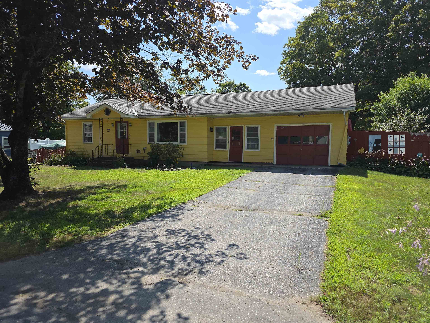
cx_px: 215
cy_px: 162
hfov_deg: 73.9
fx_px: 286
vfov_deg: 58.9
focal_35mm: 23
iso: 80
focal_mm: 6.3
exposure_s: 1/5447
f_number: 1.7
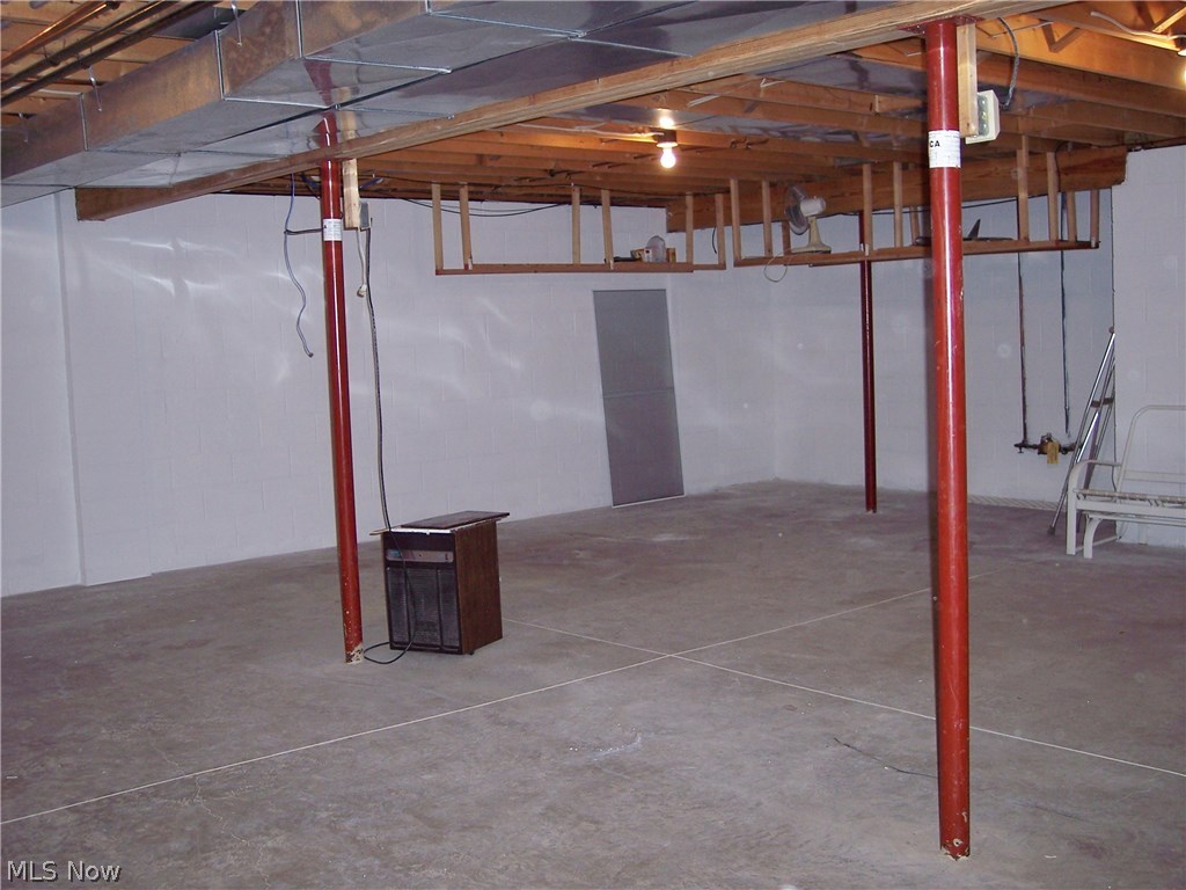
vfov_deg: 36.8
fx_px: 1336
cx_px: 593
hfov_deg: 47.9
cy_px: 445
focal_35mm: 39
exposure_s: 1/60
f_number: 2.8
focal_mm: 8
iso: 100
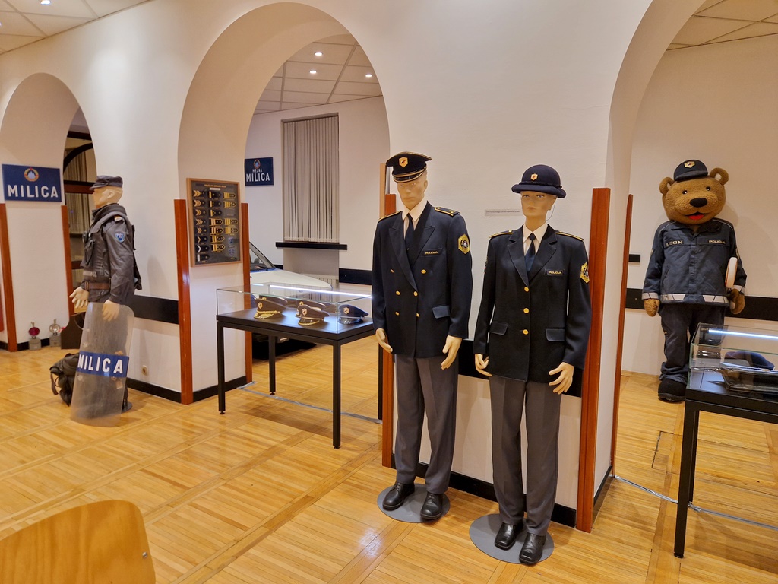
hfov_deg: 73.9
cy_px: 292
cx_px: 389
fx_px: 517
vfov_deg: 58.9
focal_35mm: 23
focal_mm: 5.4
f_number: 1.8
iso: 160
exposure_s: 1/57
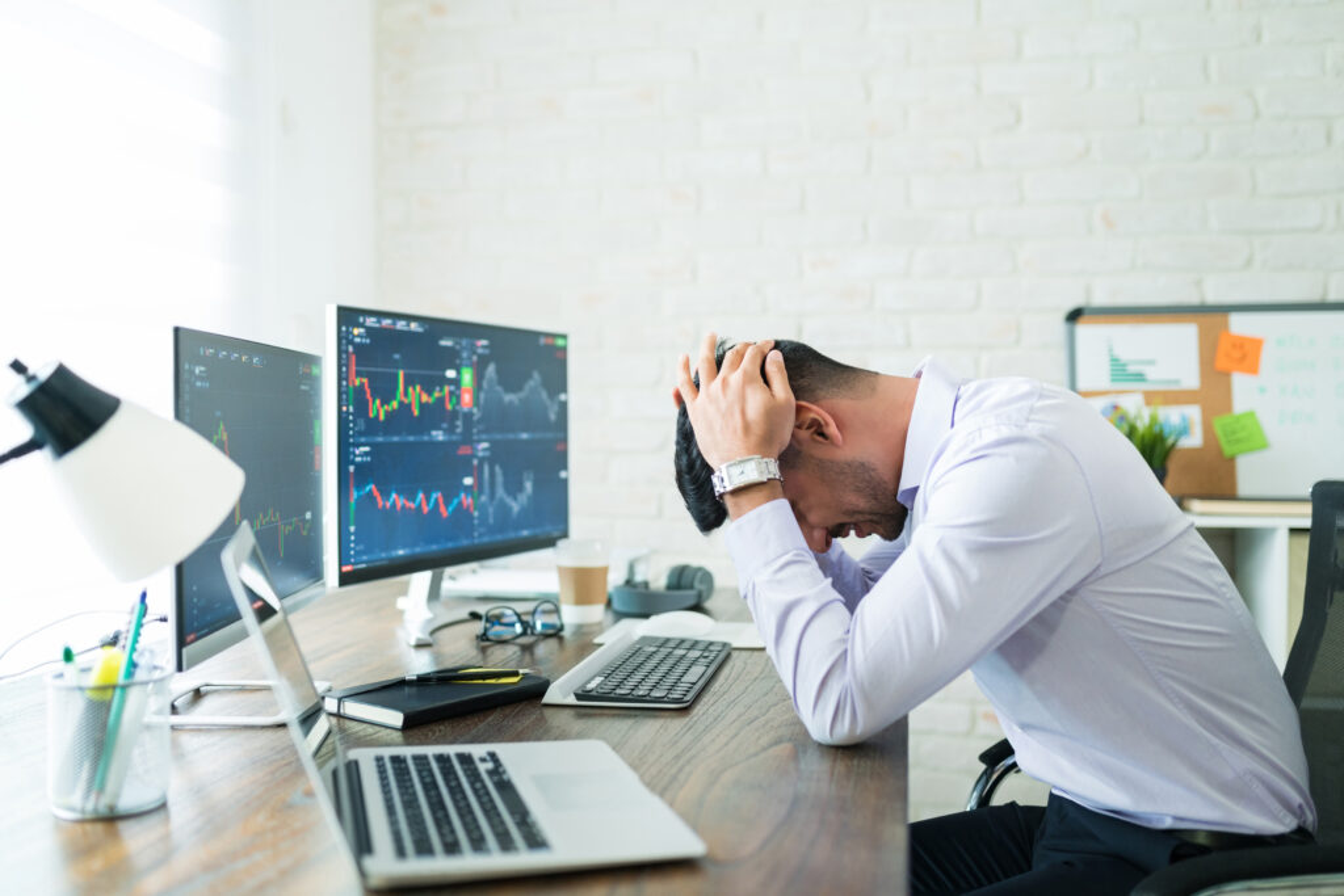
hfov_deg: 54.4
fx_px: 1307
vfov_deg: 37.9
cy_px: 448
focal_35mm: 35
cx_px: 672
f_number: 1.8
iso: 800
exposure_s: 1/100
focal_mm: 35
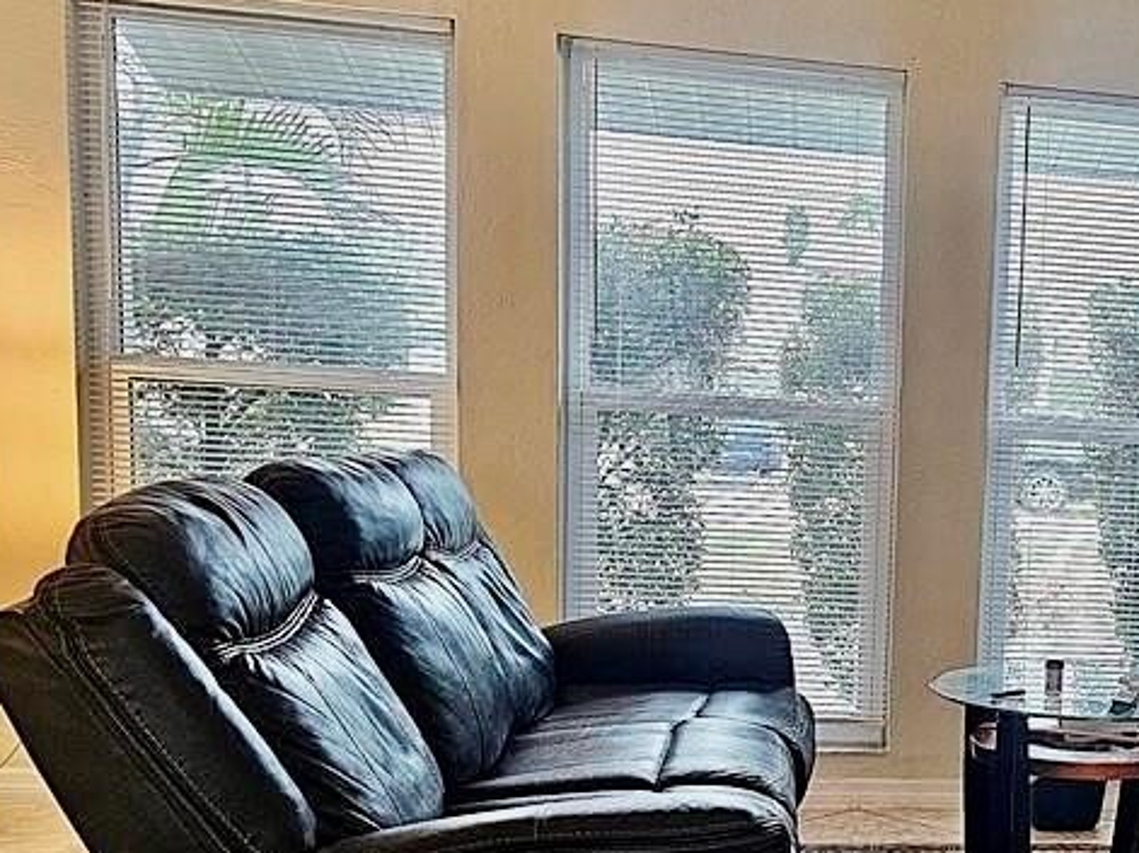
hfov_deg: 34.3
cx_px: 1173
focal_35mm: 50
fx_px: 1645
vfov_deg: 28.7
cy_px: 638
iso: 800
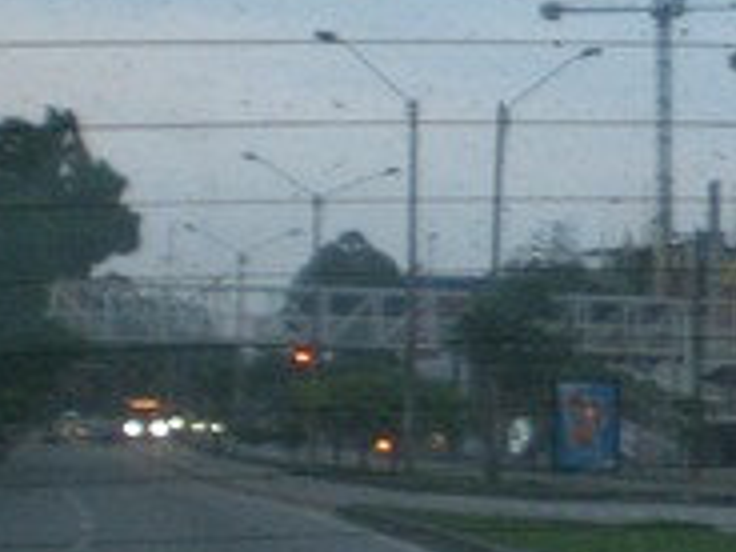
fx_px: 2807
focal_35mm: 132
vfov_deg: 11.2
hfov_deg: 14.3
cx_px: 976
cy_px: 324
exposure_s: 1/60
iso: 200
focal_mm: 6.3
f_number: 3.1
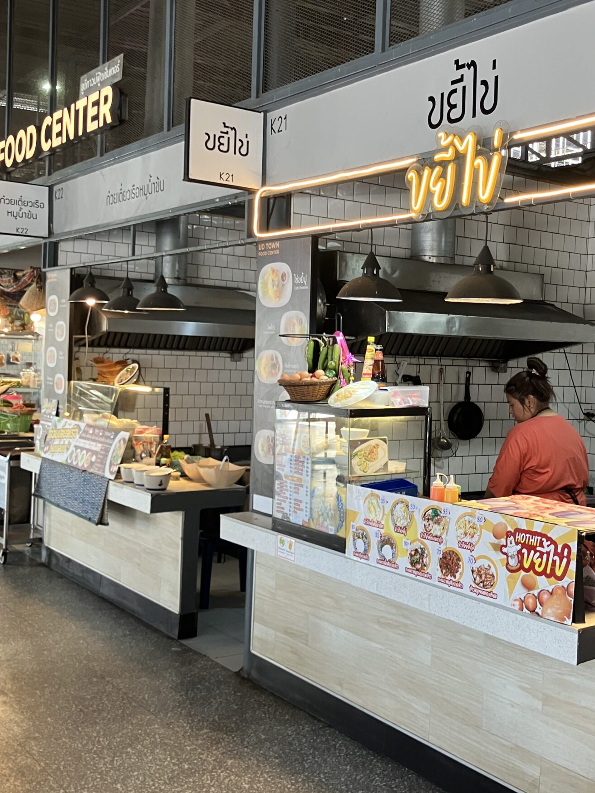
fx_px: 940
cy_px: 373
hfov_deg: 34.8
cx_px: 391
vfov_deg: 45.8
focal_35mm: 41
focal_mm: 3.99
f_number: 1.8
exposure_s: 1/50
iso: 64
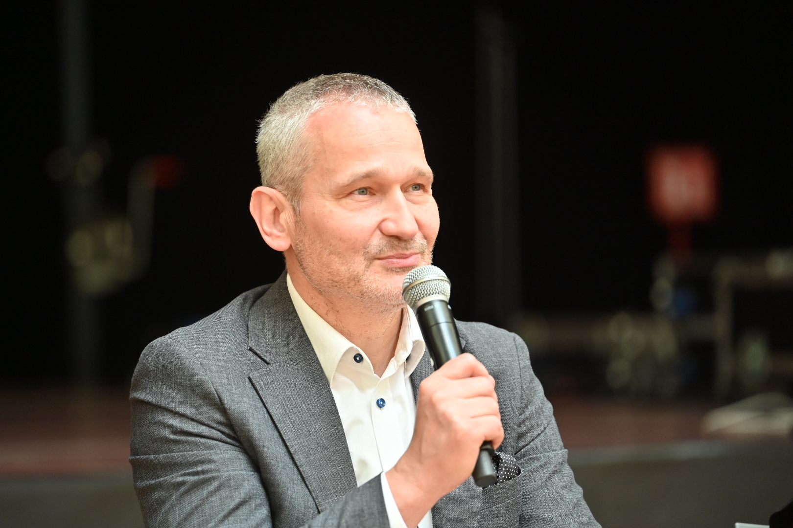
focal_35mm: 180
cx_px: 396
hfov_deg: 11.4
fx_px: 3965
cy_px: 264
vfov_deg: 7.6
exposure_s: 1/400
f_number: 2.8
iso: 640
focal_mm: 180
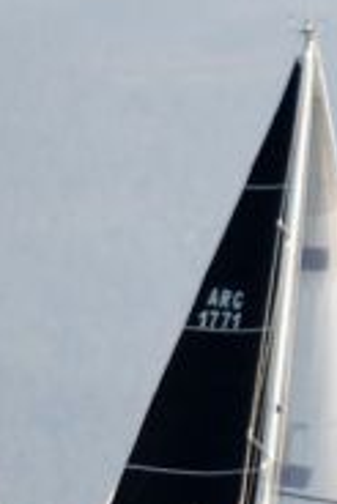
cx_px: 342
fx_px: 17364
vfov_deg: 1.7
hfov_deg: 1.1
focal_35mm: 1239
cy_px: 273
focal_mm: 190
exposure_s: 1/500
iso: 200
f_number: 5.6
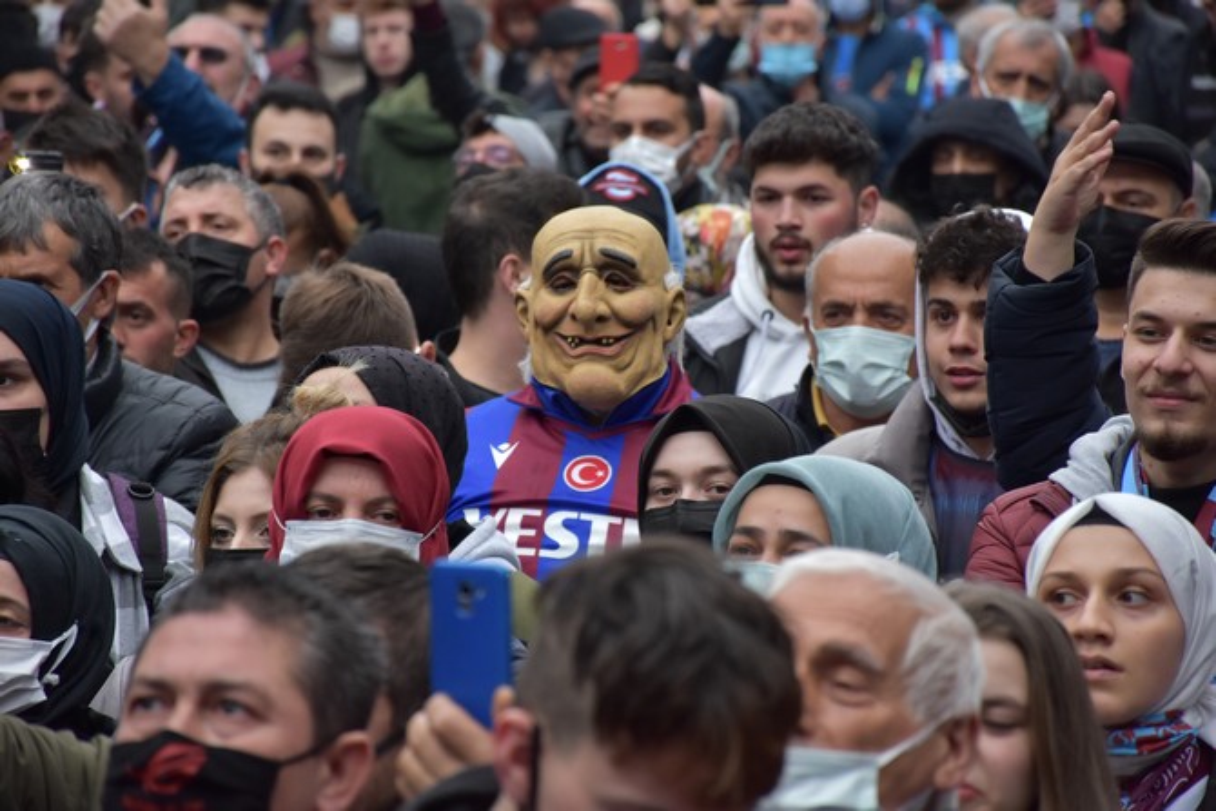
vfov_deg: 6.5
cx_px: 608
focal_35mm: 210
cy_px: 406
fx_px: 7094
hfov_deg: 9.8
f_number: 5.6
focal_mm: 140
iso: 800
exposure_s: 1/500
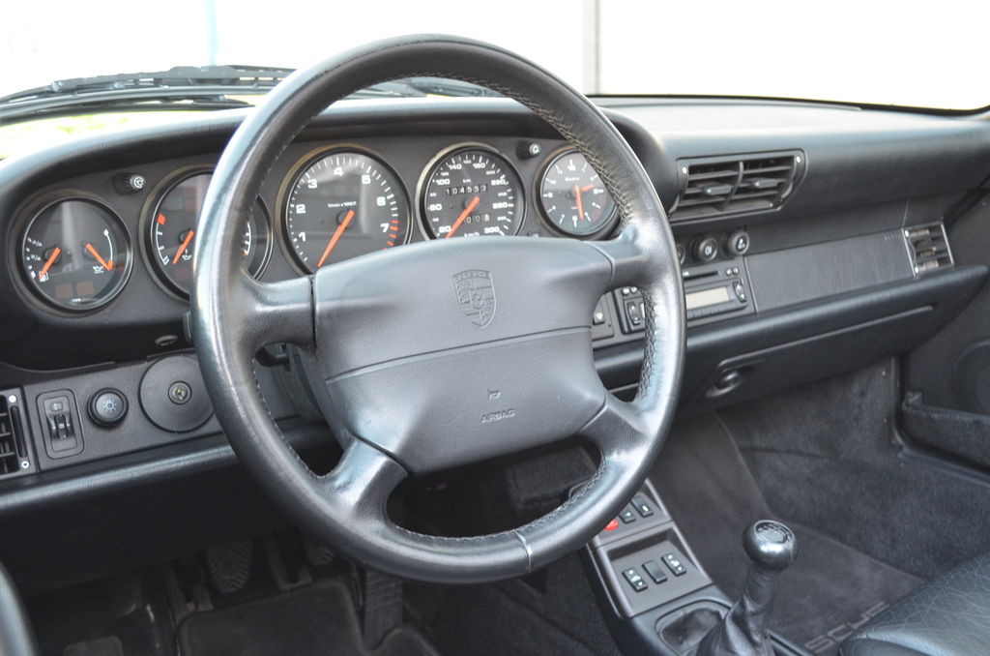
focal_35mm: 36
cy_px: 328
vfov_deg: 36.7
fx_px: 988
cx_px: 495
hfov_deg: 53.2
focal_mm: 24
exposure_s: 1/30
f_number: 4
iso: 900
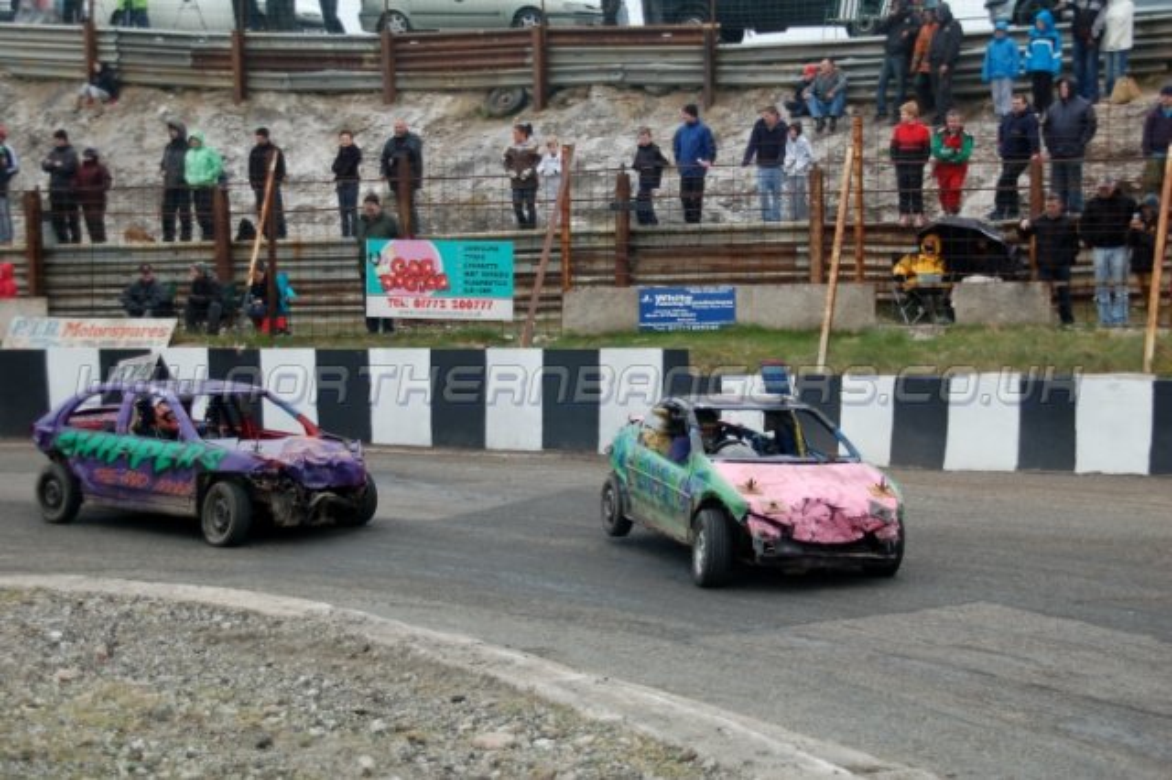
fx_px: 1952
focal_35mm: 60
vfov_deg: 22.6
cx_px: 586
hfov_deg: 33.4
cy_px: 390
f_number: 4.8
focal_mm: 40
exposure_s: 1/640
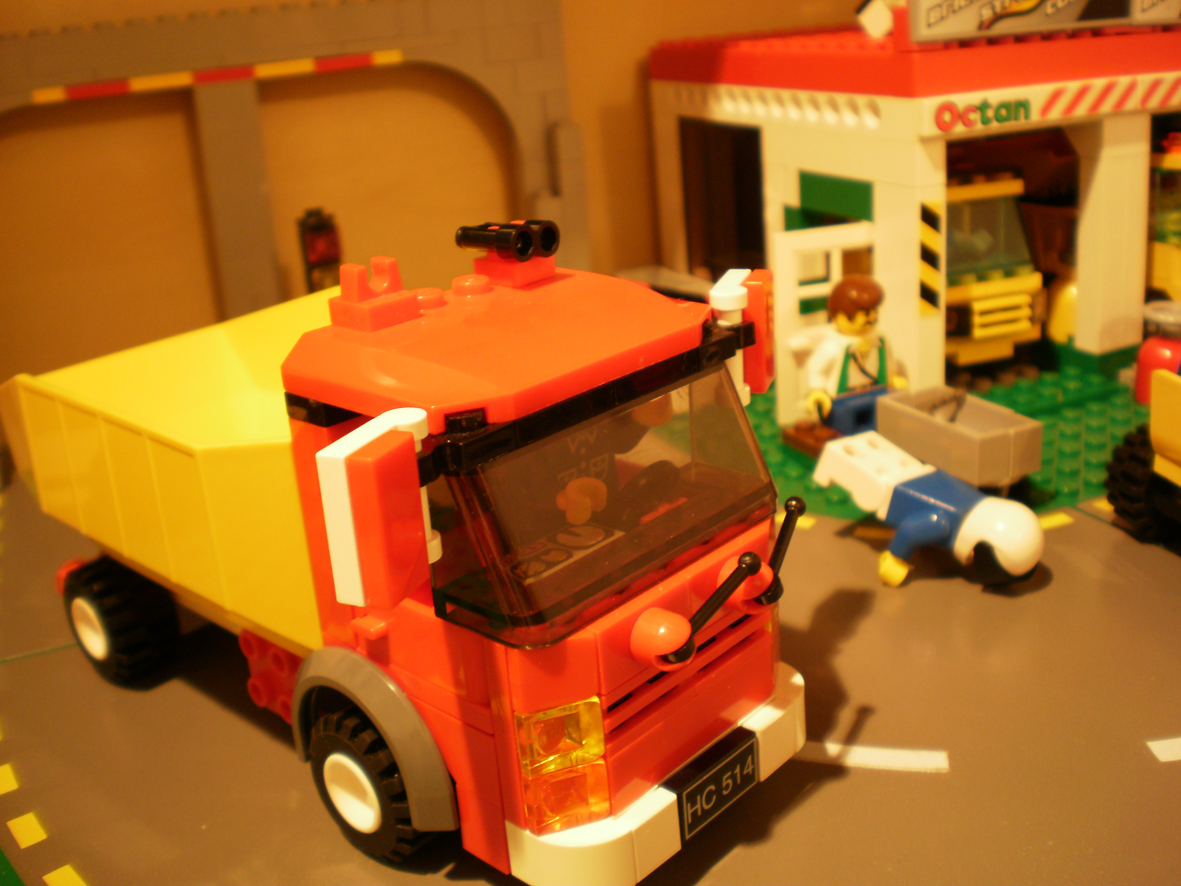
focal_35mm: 36
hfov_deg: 51.4
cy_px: 443
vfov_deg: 39.7
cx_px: 590
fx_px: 1228
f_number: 3.1
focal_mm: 6.3
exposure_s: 1/3
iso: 125
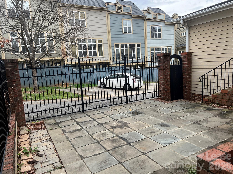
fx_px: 175
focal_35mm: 26
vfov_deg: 53.1
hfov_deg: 67.3
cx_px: 116
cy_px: 87
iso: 50
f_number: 1.5
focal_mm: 5.7
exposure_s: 1/484
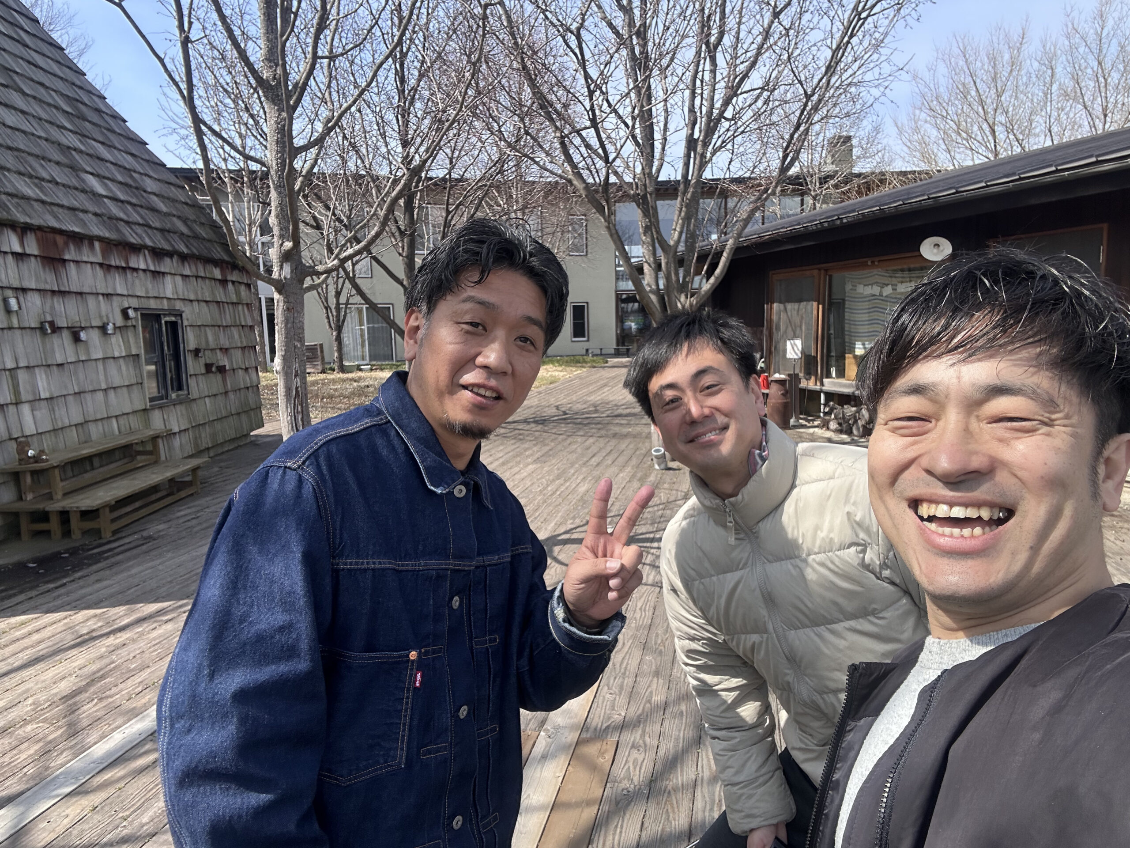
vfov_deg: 58.9
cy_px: 424
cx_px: 565
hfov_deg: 73.9
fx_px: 751
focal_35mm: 23
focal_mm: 2.69
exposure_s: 1/981
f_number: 1.9
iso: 25
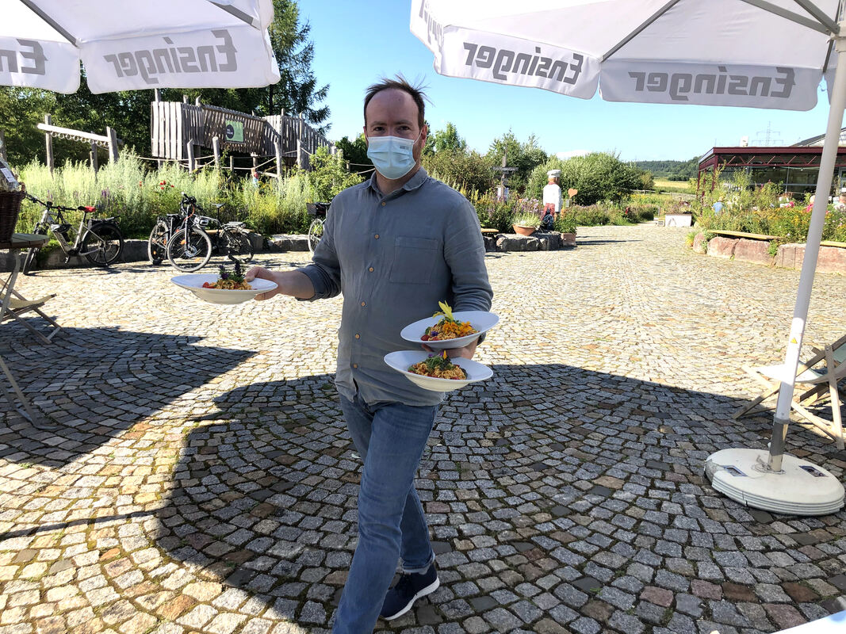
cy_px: 317
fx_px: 684
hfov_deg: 63.4
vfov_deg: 49.7
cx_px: 423
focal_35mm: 28
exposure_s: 1/1230
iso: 20
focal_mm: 4
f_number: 1.8
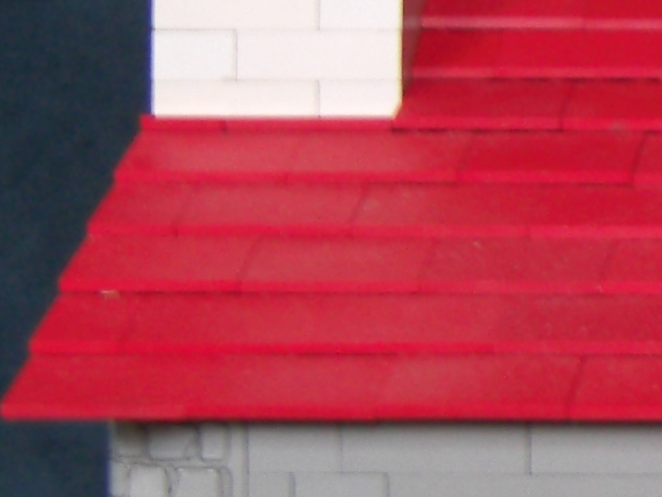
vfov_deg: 7.9
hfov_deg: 9.9
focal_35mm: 188
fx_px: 3596
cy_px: 157
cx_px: 1208
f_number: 2.8
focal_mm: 7.9
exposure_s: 1/25
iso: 200
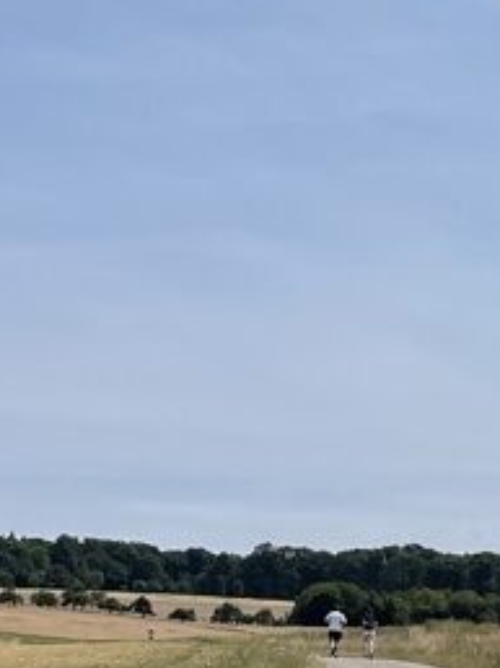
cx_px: 207
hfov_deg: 12.2
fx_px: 2334
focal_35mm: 121
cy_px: 634
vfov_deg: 16.0
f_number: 1.6
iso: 32
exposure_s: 1/7299
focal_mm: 4.2
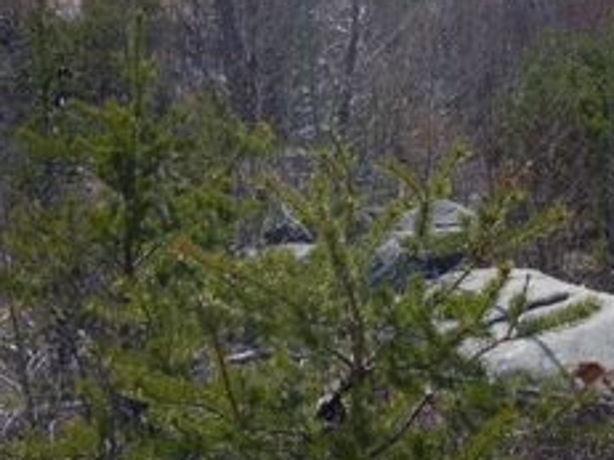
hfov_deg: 21.6
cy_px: 109
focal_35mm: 90
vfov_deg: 16.3
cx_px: 436
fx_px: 1596
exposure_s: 1/800
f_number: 4.3
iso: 125
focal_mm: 9.2
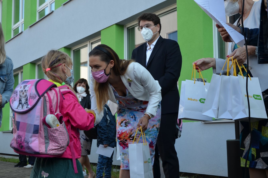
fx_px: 423
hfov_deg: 35.1
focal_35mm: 57
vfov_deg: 23.7
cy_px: 89
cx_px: 134
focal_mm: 38
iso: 200
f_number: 6.3
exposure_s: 1/160
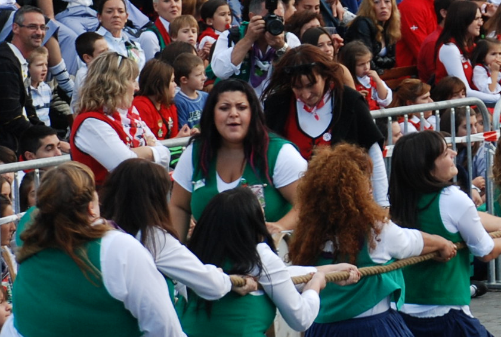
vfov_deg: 3.8
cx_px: 589
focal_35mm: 362
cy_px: 181
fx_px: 5049
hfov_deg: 5.7
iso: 250
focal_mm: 70
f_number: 5.6
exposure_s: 1/125
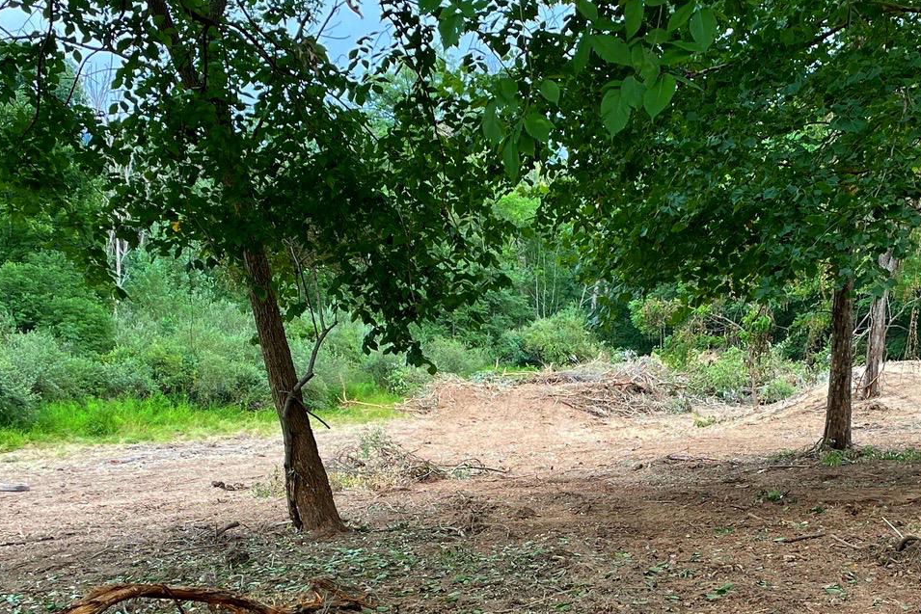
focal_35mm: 58
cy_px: 568
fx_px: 1484
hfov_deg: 34.3
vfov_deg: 22.7
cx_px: 580
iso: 32
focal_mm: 4.2
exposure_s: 1/173
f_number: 1.6
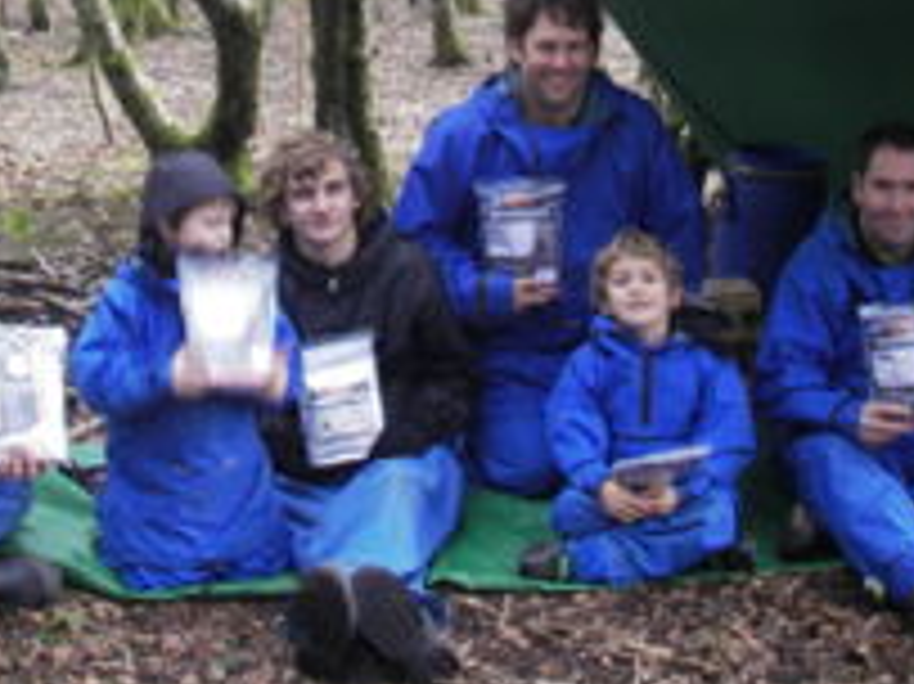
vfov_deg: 19.1
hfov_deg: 26.0
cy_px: 18
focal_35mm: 75
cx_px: 432
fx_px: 1979
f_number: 3.3
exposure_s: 1/30
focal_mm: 6.3
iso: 64
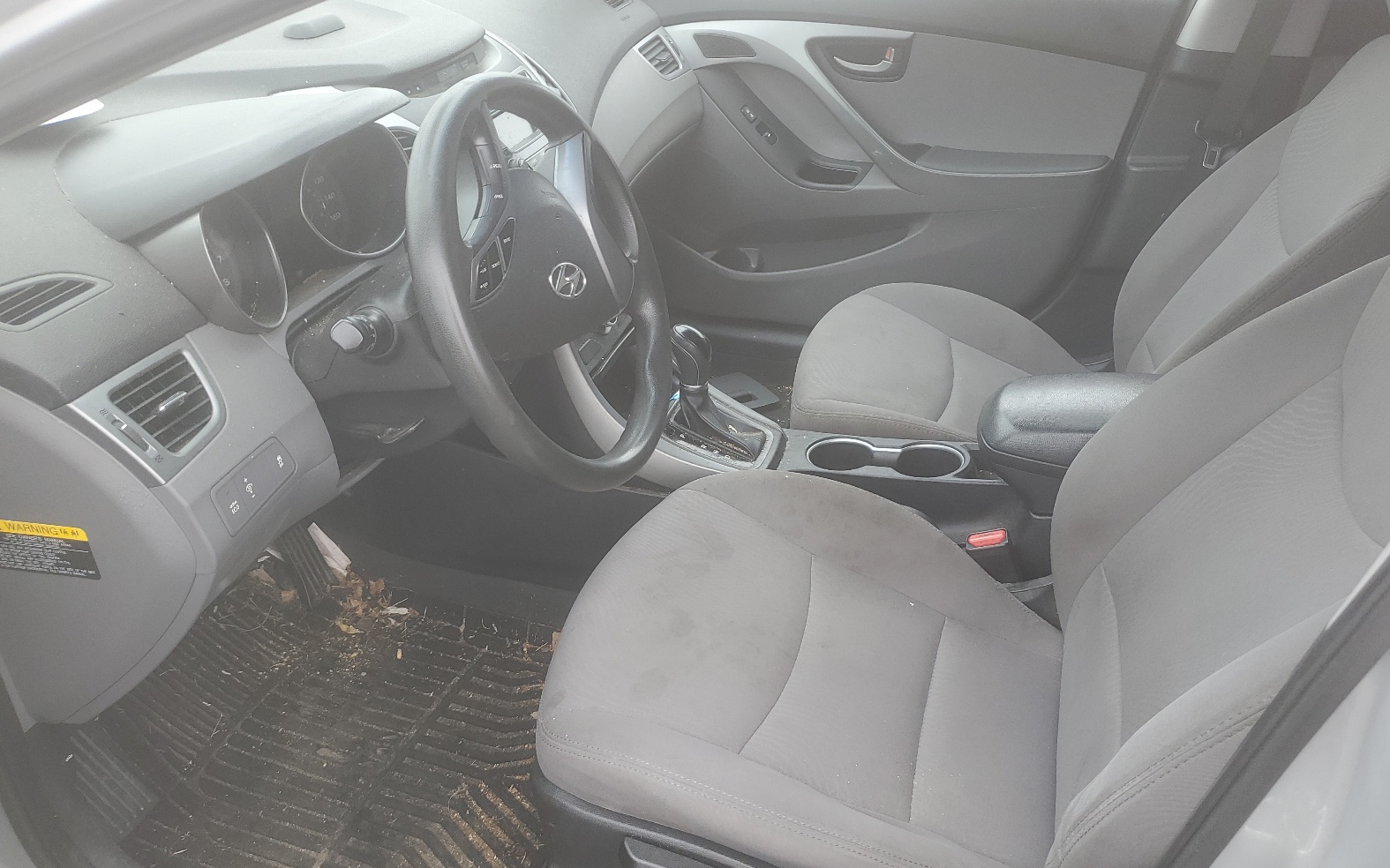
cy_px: 503
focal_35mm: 28
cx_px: 702
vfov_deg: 44.4
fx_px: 1061
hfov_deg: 66.5
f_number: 1.5
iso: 50
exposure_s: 1/149
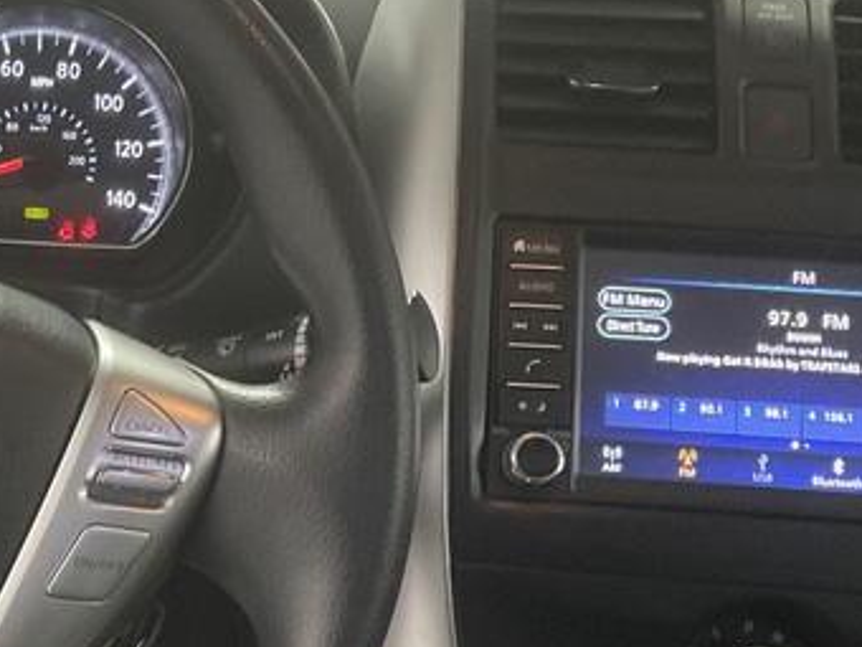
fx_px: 2042
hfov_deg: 22.4
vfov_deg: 17.9
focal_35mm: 82
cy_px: 492
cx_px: -99
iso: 160
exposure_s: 1/50
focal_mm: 3
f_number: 1.8
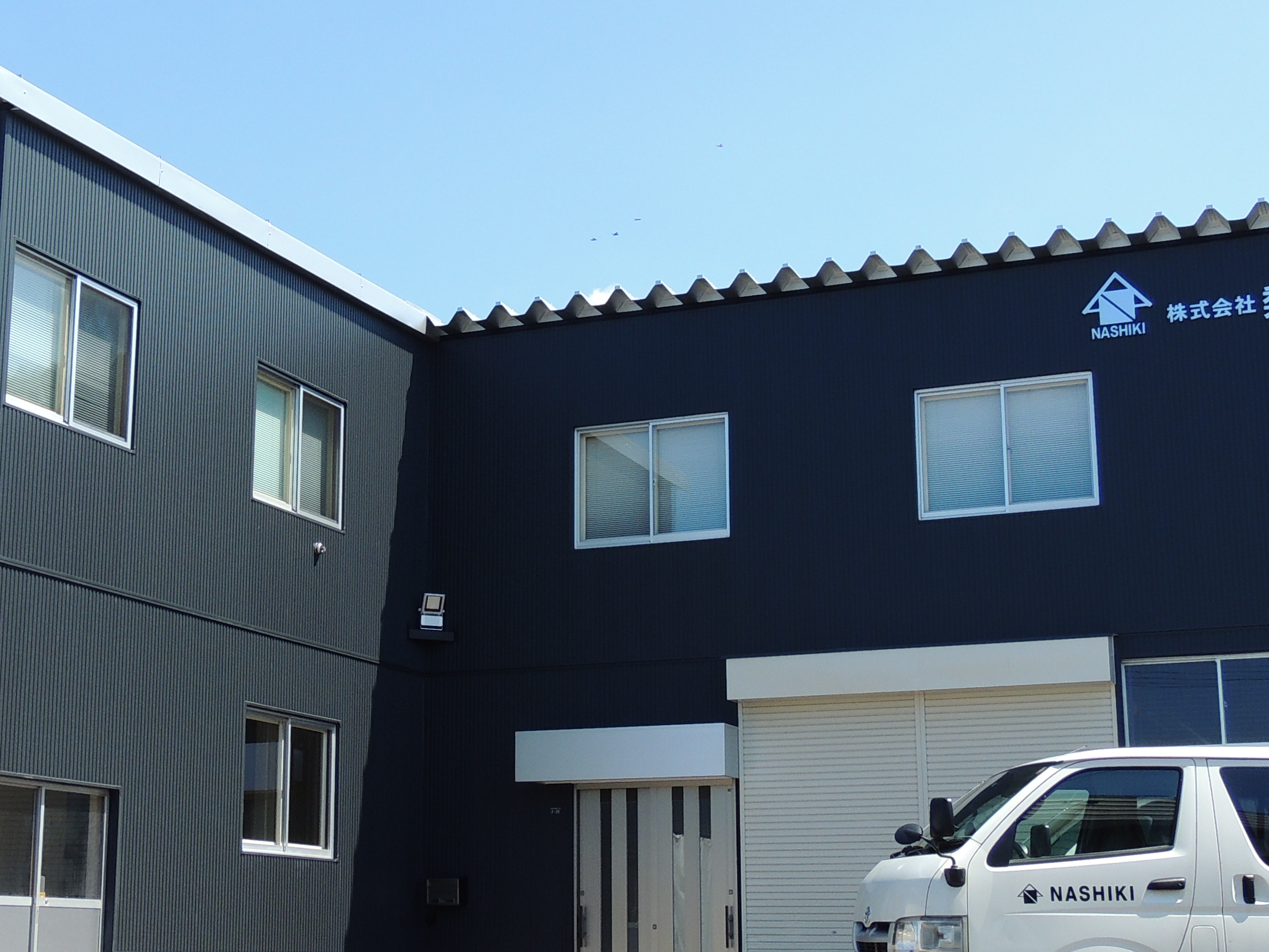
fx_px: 2053
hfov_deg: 34.2
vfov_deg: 26.1
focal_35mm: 56
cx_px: 493
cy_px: 493
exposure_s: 1/800
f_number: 3.1
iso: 100
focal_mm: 5.3
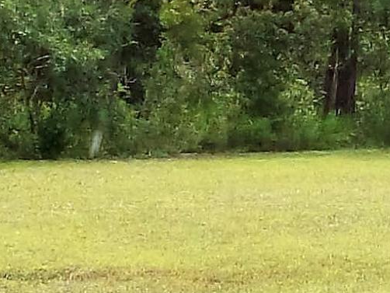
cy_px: 37
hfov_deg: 8.9
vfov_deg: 6.7
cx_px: 294
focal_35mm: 221
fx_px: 2491
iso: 200
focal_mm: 6.2
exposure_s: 1/1070
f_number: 2.8
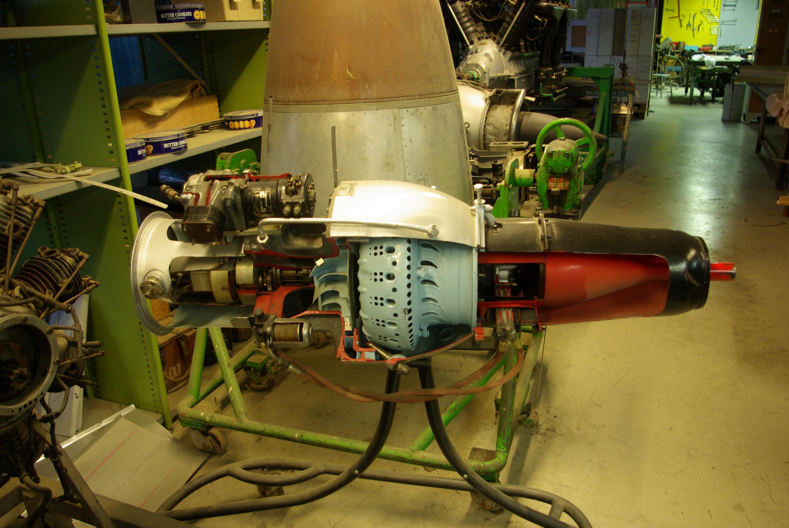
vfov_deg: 43.7
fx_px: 658
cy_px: 264
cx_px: 394
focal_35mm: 30
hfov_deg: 61.9
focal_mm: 20
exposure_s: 1/3.33
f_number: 4
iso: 200
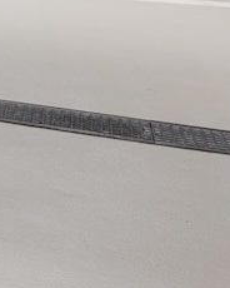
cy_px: -242
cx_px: -476
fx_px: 1097
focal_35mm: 129
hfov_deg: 9.3
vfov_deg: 13.3
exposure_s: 1/2
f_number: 11
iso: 200
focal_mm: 16.5
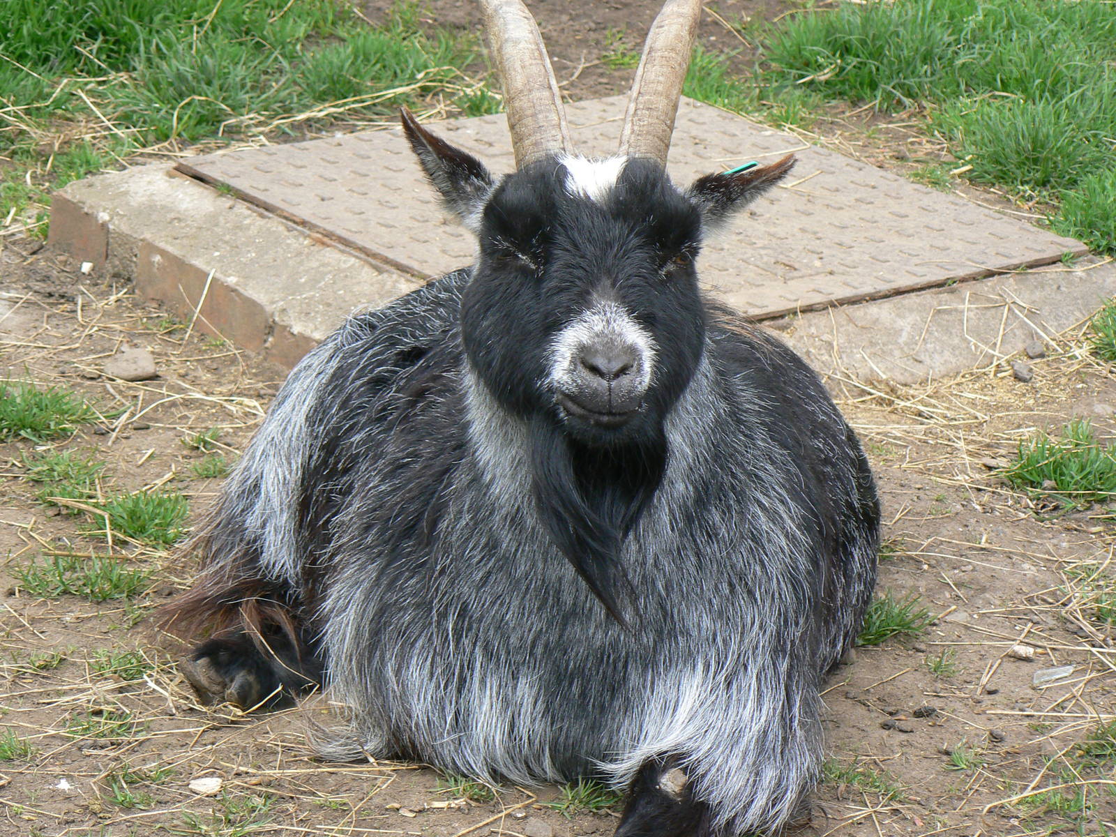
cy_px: 418
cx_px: 558
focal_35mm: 147
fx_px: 4739
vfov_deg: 10.1
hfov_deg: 13.4
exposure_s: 1/125
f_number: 4.5
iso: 80
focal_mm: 24.6
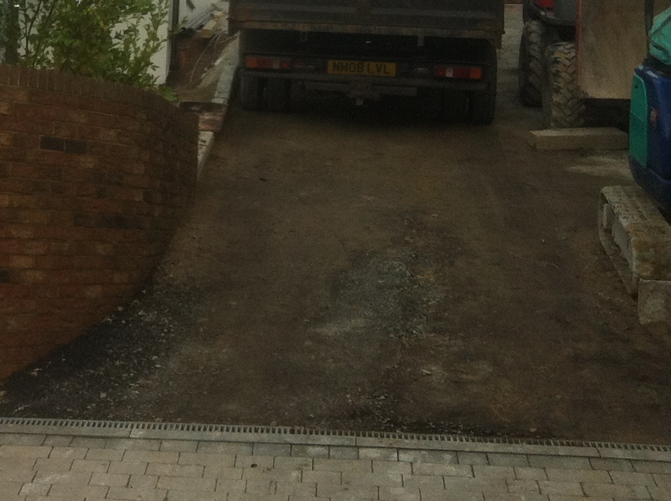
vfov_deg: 15.4
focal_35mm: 94
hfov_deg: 19.3
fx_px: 1820
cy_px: 14
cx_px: -193
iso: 80
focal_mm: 3.85
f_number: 2.8
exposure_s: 1/529
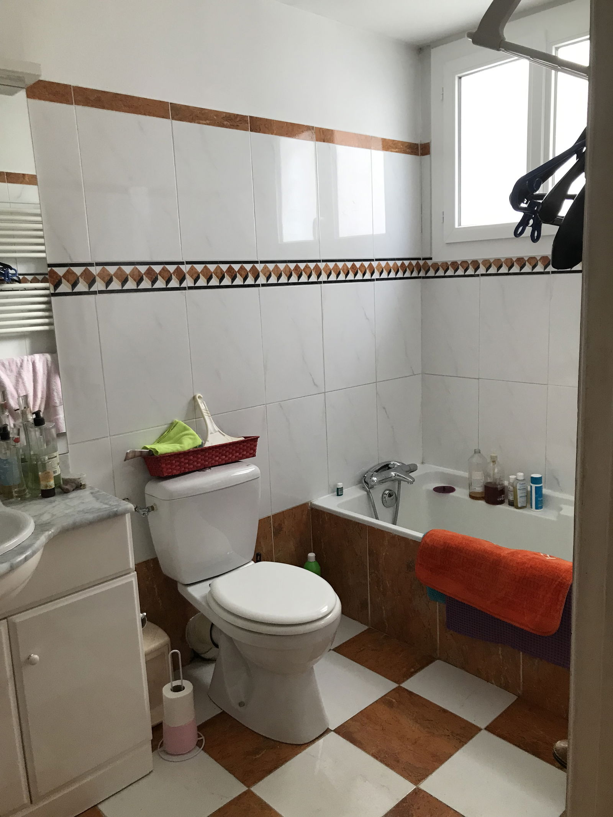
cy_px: 408
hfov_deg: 49.7
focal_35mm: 28
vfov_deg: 63.4
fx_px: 661
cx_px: 306
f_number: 1.8
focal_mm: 3.99
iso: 32
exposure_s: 1/33
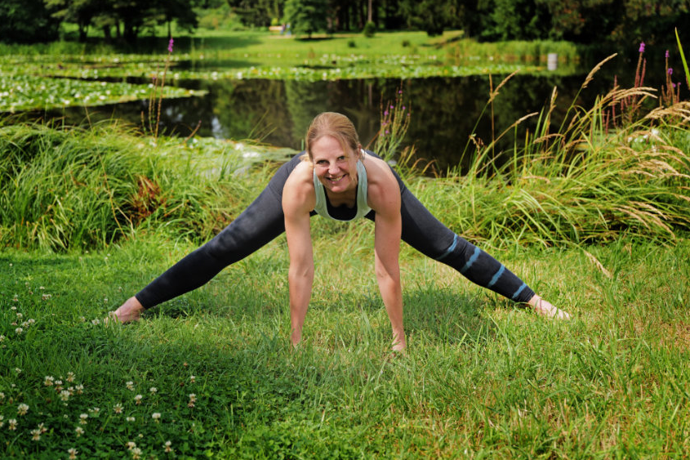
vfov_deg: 27.5
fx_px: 939
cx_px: 344
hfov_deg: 40.4
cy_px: 224
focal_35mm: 49
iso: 200
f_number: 3.7
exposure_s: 1/1600
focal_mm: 46
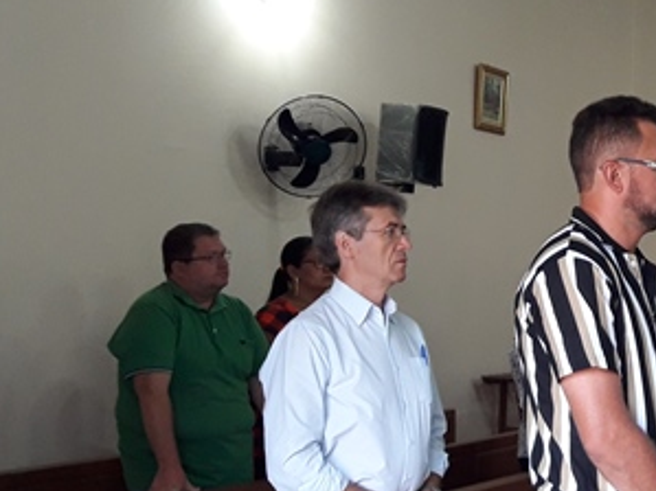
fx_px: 1137
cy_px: 316
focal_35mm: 60
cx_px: 643
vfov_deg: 24.3
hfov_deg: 30.2
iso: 125
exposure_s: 1/40
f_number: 1.9
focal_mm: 3.7
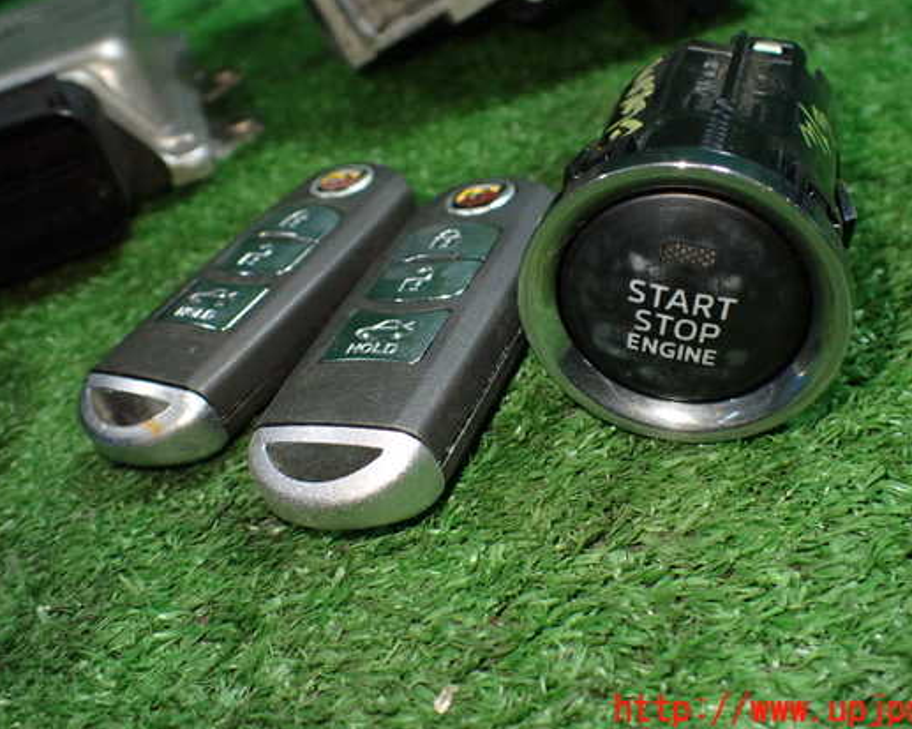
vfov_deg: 43.3
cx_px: 483
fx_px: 917
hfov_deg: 52.8
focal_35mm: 34
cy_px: 335
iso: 640
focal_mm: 5.4
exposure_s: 1/125
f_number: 2.3
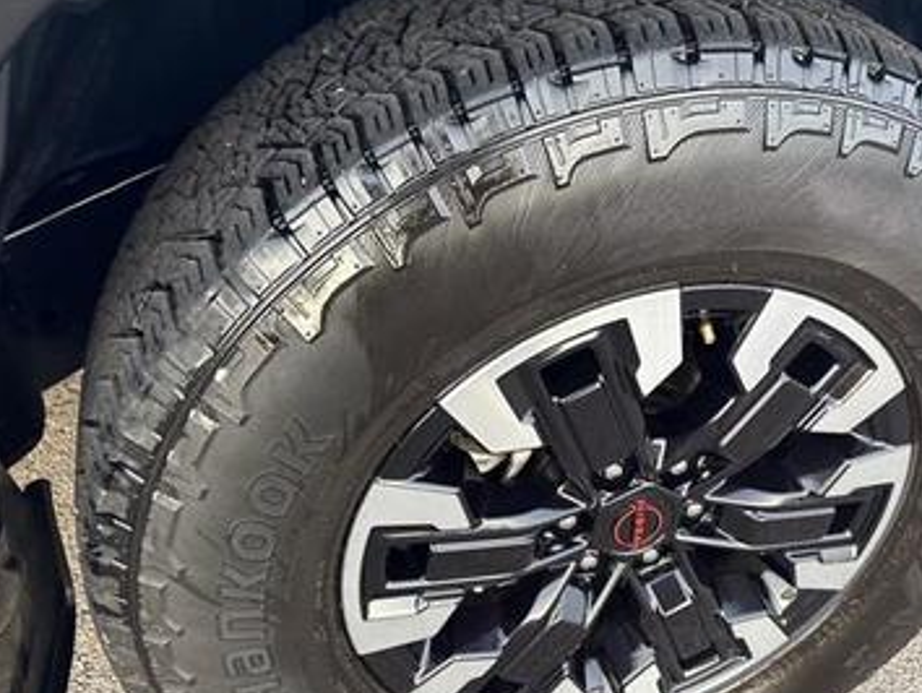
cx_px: 604
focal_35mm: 37
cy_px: 427
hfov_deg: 49.4
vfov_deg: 38.5
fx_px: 986
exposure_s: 1/98
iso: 125
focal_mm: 5.96
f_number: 1.6
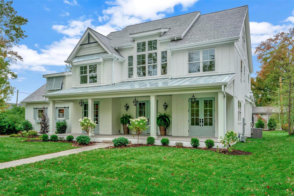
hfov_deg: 63.7
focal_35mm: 29
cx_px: 147
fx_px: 237
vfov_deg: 44.9
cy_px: 98
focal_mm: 29
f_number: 11
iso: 320
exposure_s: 1/60
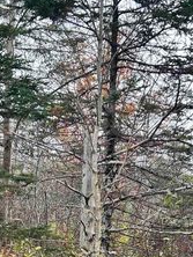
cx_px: 113
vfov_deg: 23.1
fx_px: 579
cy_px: 299
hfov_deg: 18.9
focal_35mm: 78
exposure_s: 1/511
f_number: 1.5
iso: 50
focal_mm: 5.7
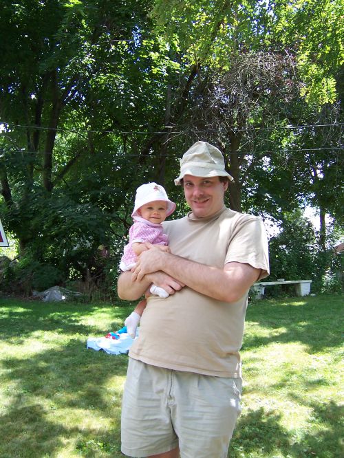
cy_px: 229
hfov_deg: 39.7
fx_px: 477
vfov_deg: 51.3
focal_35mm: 36
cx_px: 172
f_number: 3.4
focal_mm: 5.6
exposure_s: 1/125
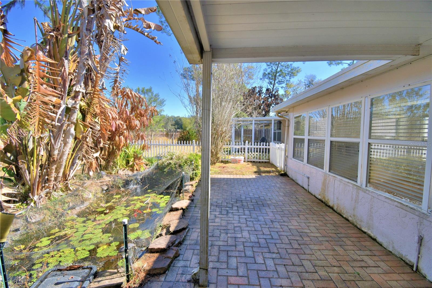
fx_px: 180
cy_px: 144
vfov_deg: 77.3
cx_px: 216
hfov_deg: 100.4
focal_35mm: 15
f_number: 4.5
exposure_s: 1/640
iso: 100
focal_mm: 10
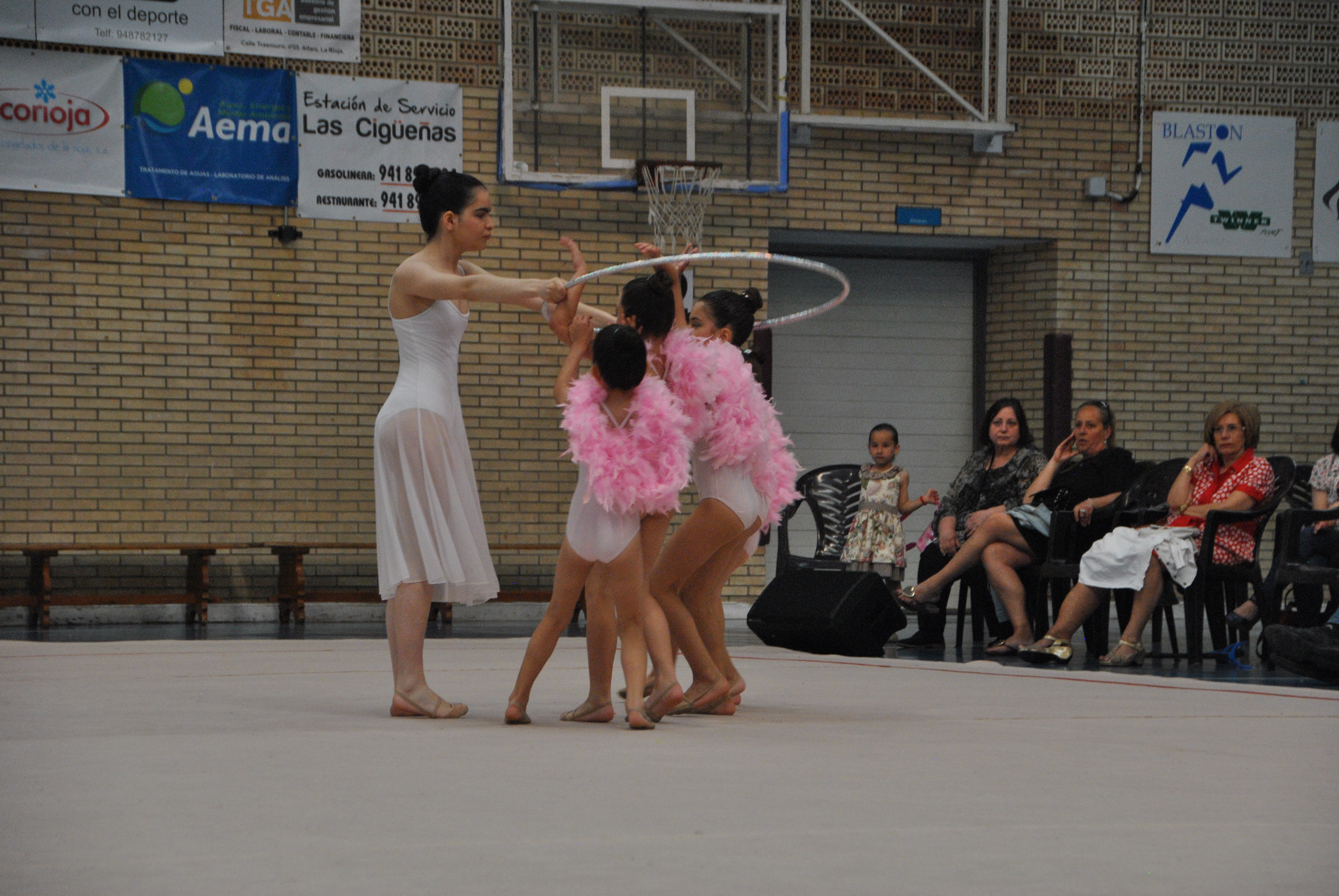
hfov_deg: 18.2
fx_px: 4189
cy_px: 448
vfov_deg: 12.2
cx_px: 670
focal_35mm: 112
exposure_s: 1/200
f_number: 5.3
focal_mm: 75
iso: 800
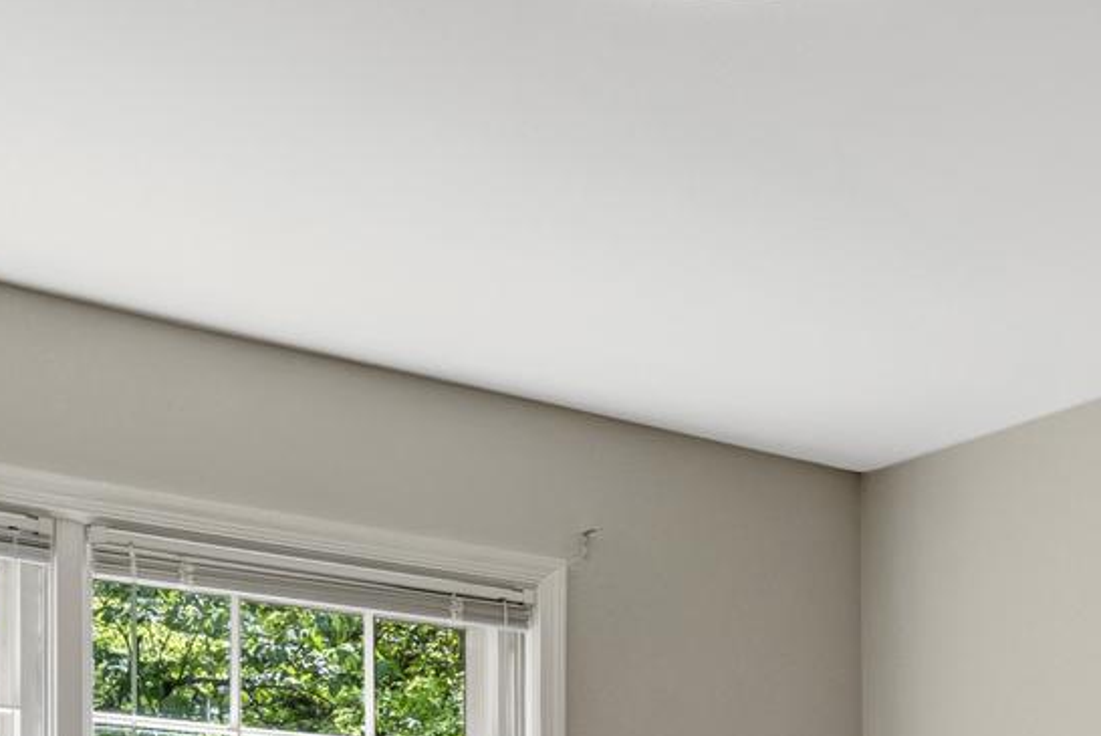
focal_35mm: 60
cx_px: 780
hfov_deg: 32.9
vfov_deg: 19.6
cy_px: 1112
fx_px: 1836
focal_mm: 16
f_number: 8
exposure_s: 1/100
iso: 1250
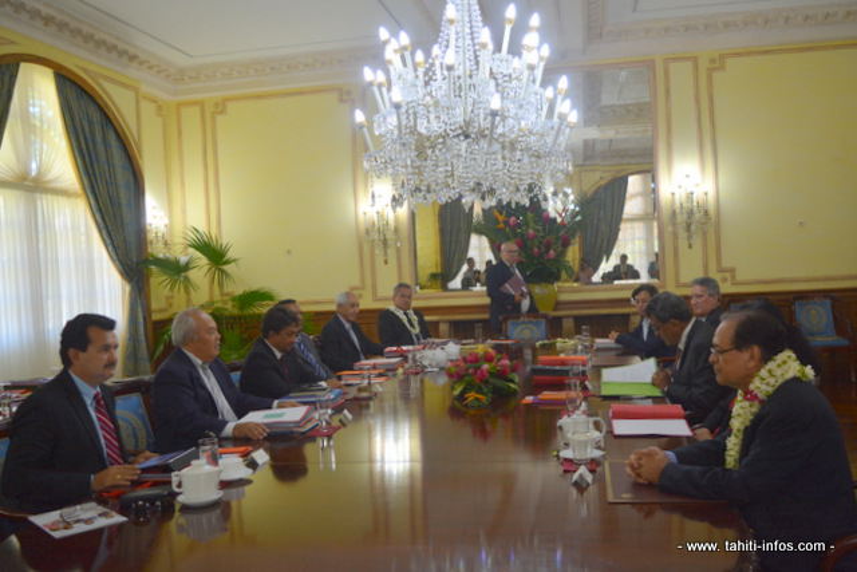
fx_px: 786
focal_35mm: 33
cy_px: 286
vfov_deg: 40.0
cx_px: 428
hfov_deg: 57.2
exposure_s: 1/80
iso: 400
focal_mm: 22
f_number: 4.5
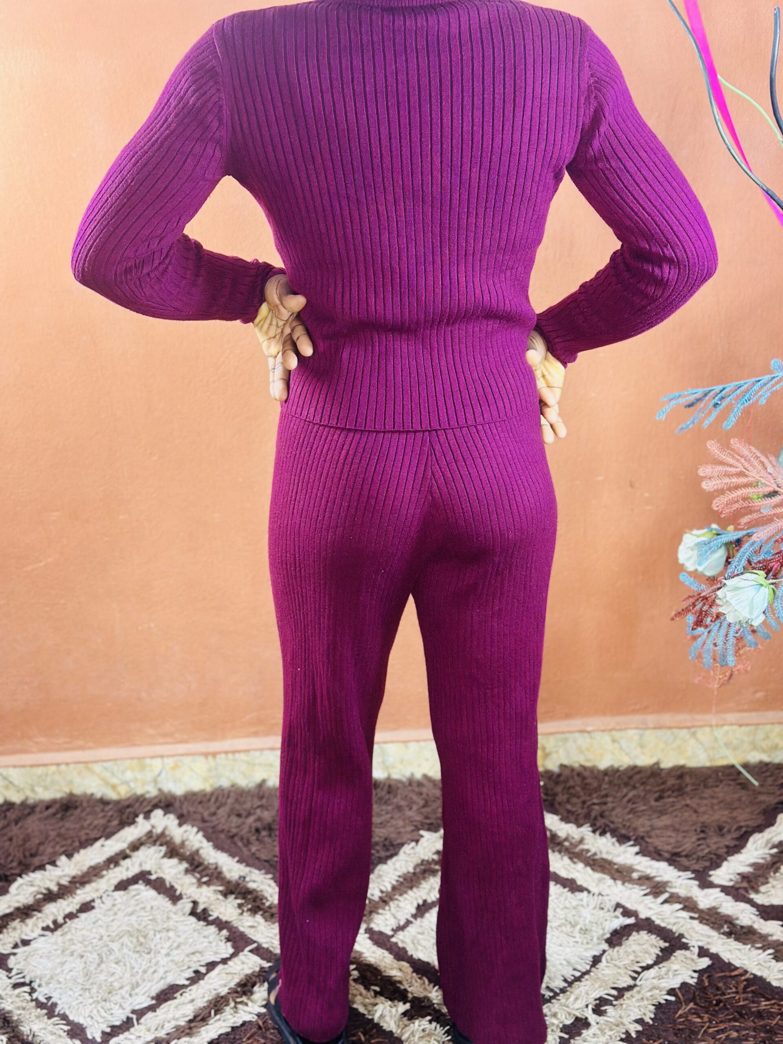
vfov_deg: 39.7
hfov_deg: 30.3
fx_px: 1448
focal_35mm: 48
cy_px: 522
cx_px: 392
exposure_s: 1/50
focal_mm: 6.86
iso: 250
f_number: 1.78
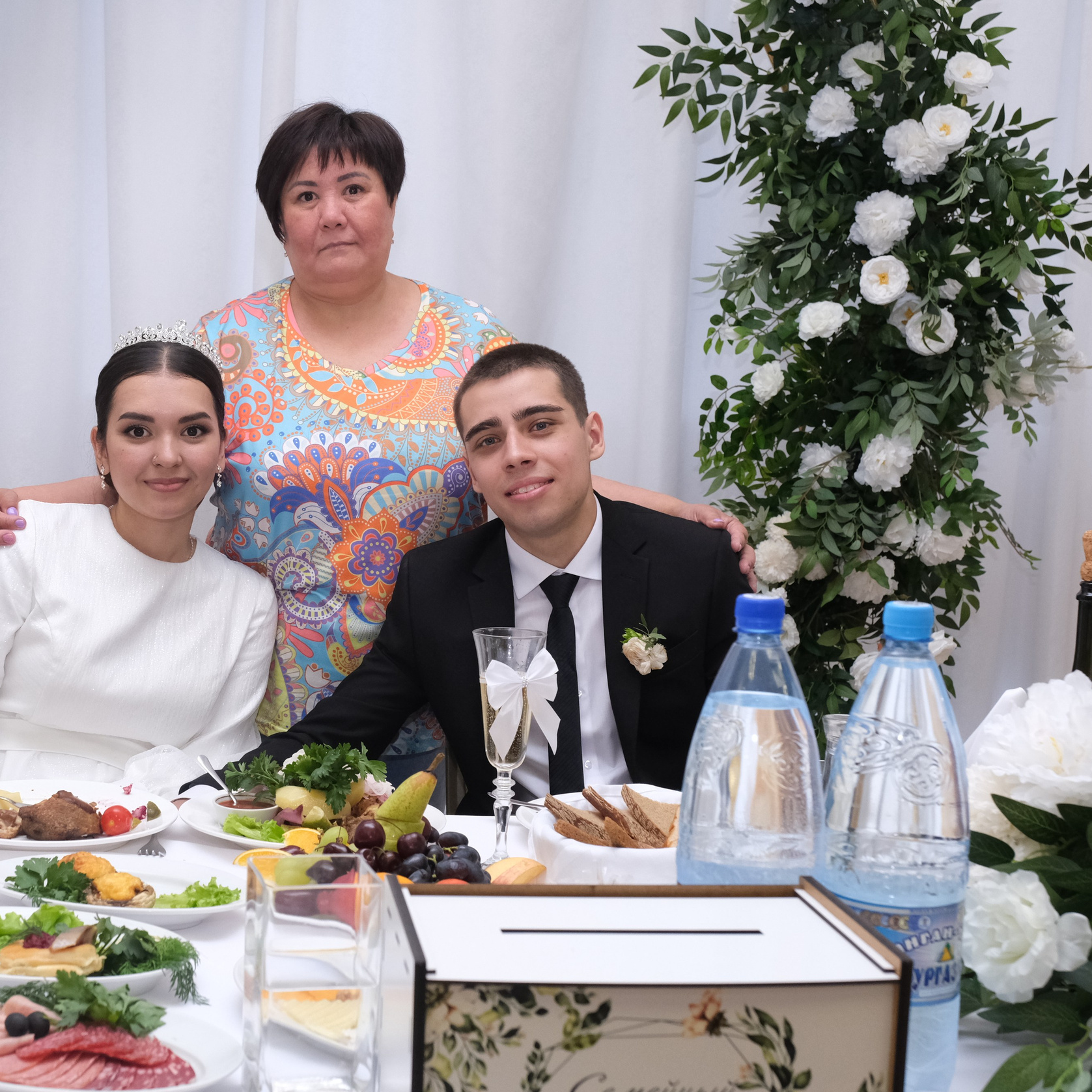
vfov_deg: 35.4
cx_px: 329
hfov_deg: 34.9
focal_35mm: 48
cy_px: 554
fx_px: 1713
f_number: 5.6
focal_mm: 24.9
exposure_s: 1/125
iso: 2000
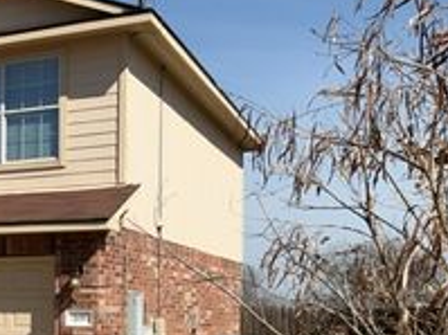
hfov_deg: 25.8
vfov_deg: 21.3
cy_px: 280
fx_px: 880
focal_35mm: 68
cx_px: -79
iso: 25
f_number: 1.8
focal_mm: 3
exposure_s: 1/2959
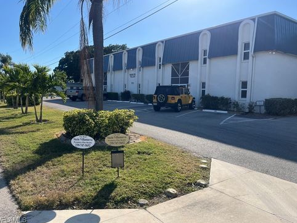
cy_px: 111
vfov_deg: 51.4
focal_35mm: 27
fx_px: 232
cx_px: 144
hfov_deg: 65.3
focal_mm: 5.1
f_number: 1.6
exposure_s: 1/3521
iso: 50
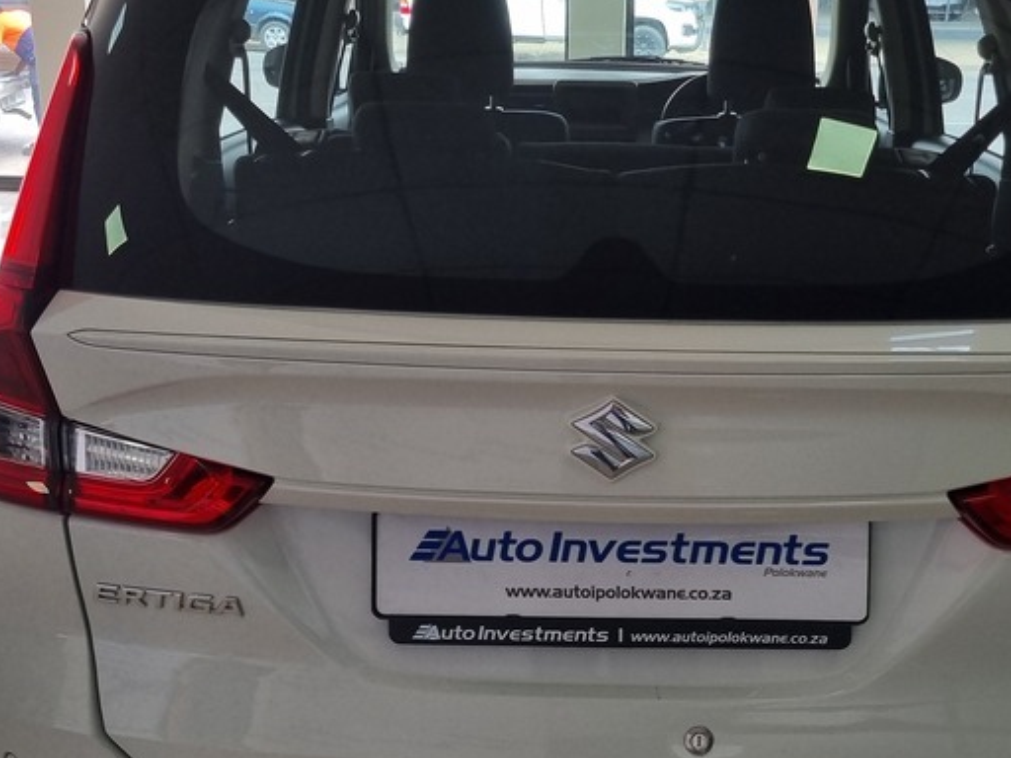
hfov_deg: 36.7
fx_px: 1519
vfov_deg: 28.0
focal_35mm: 52
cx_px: 588
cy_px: 434
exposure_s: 1/289
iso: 50
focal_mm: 5.4
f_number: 1.8
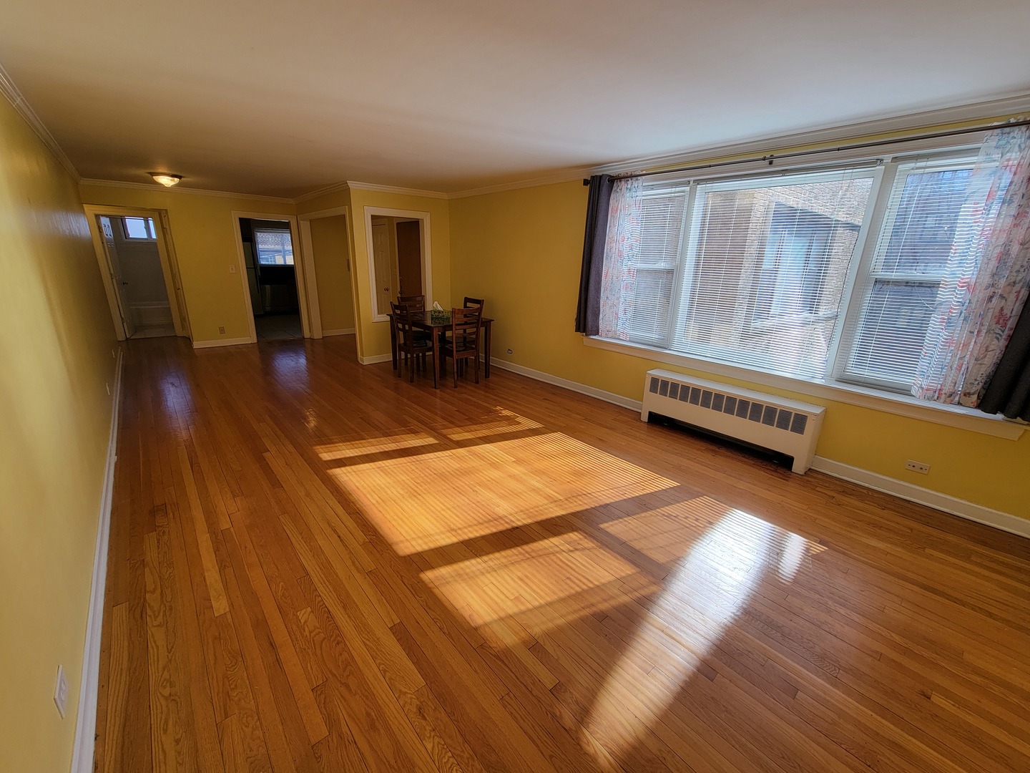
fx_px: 387
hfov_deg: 106.2
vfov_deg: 89.9
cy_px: 386
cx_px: 515
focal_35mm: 13
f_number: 2.2
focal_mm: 2.2
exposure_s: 1/225
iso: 50
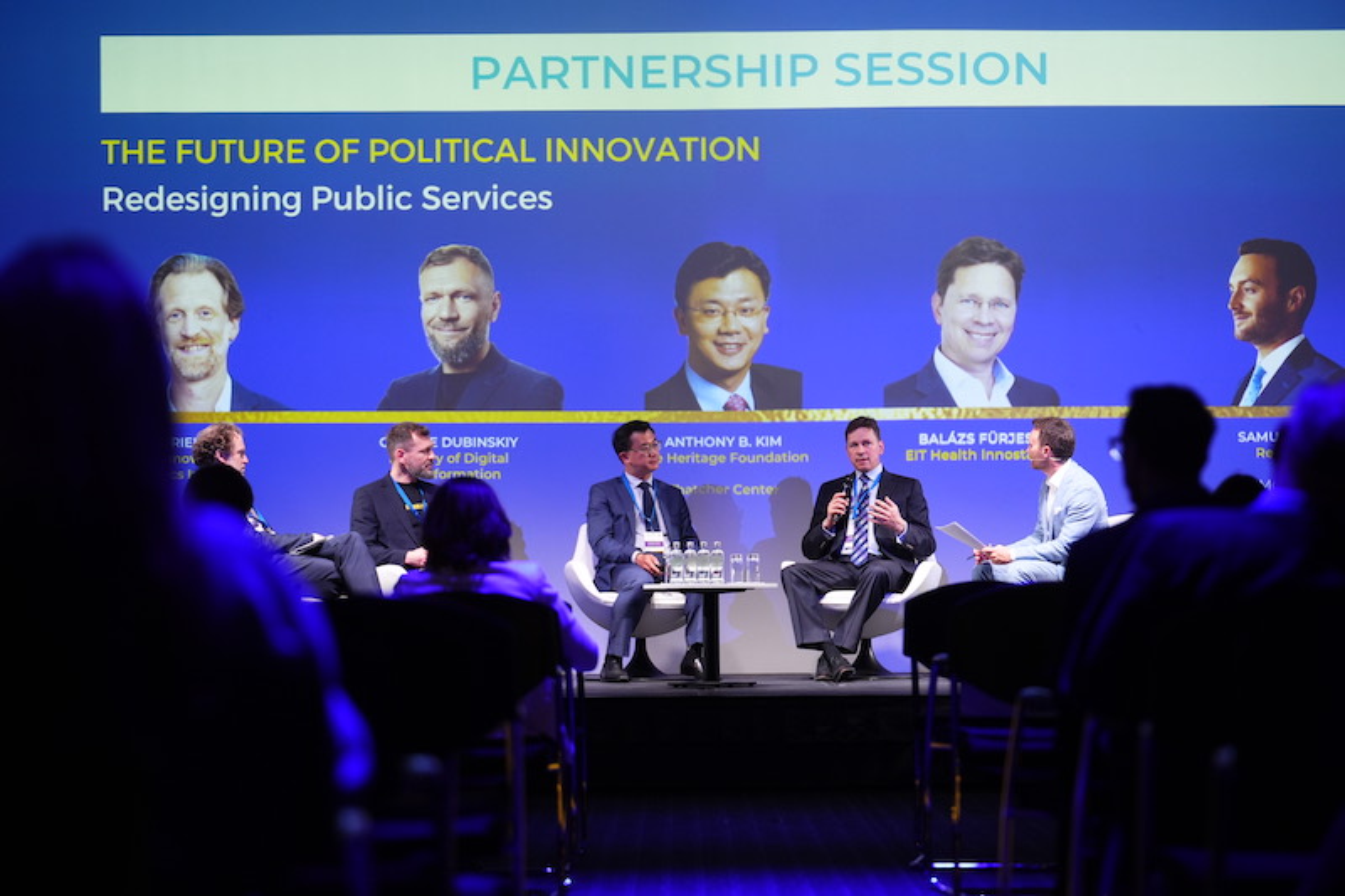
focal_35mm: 102
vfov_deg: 13.4
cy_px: 448
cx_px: 672
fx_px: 3810
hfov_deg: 20.0
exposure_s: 1/80
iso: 1250
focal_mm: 102
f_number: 2.8
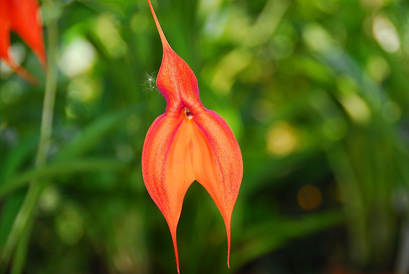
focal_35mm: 135
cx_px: 204
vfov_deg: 10.2
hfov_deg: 15.2
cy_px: 137
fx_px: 1535
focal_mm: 90
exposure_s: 1/30
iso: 100
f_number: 5.3
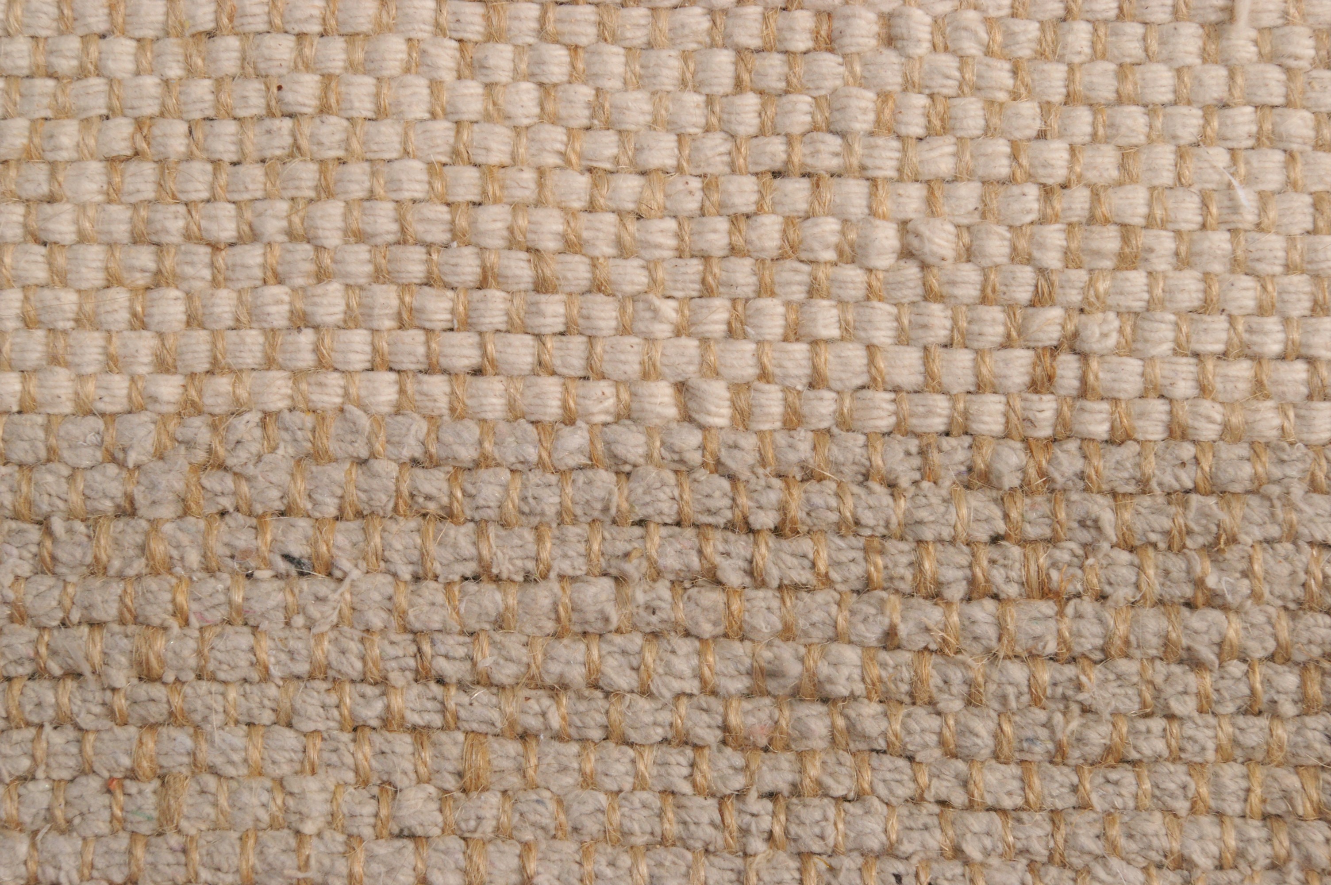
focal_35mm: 75
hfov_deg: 27.0
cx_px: 666
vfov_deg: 18.1
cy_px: 442
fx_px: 2770
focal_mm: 50
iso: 800
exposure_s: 1/1000
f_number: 13
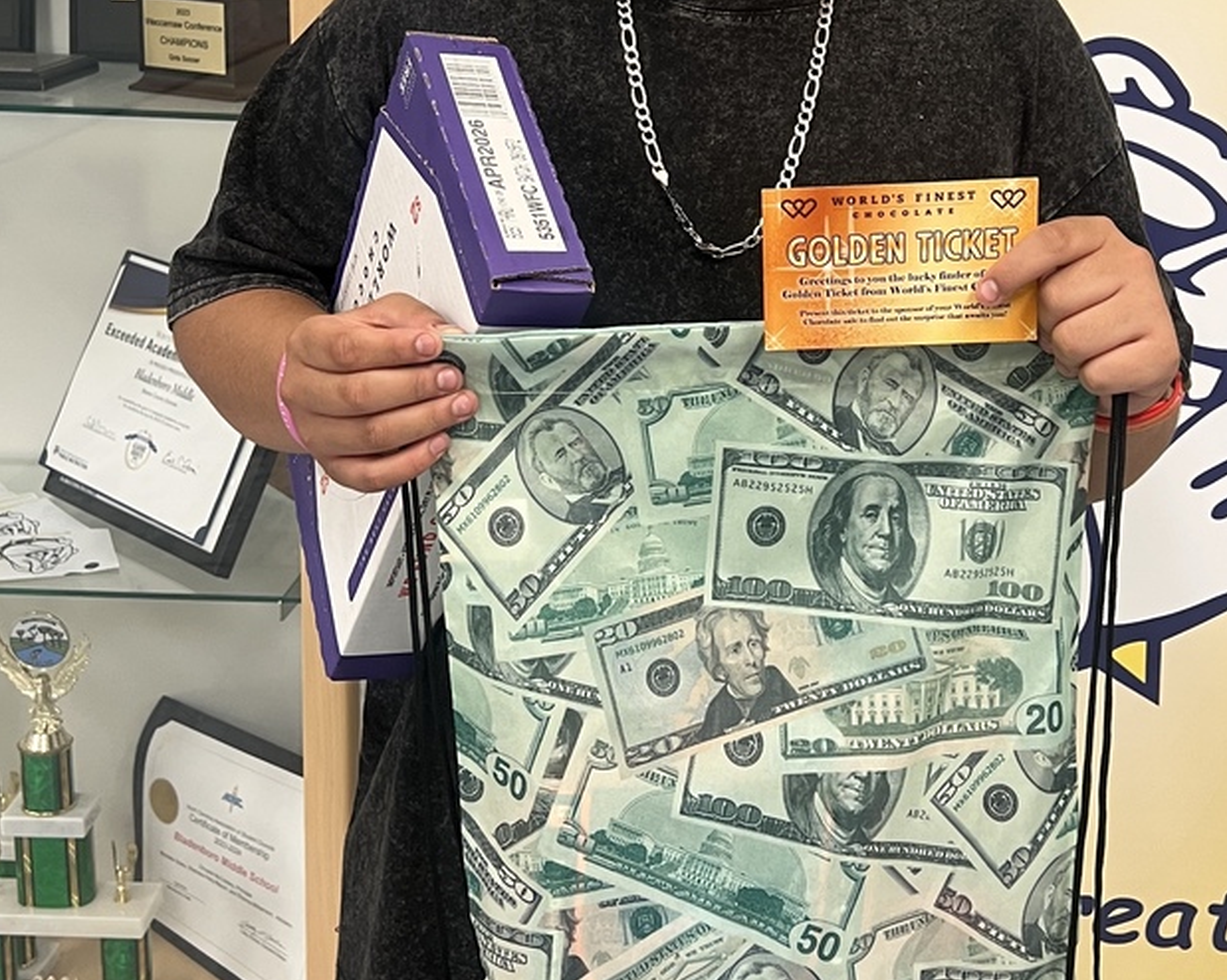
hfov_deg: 43.5
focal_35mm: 42
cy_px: 315
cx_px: 755
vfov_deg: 35.3
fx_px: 1525
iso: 125
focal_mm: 5.7
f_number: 1.5
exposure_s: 1/60
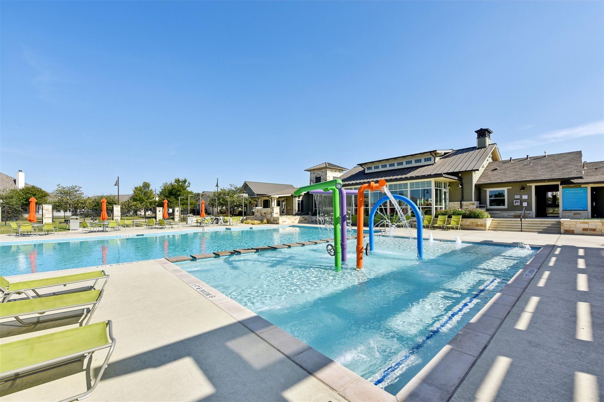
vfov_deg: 81.2
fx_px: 235
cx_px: 302
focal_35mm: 14
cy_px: 201
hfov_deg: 104.3
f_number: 8
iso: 100
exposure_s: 1/500
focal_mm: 14
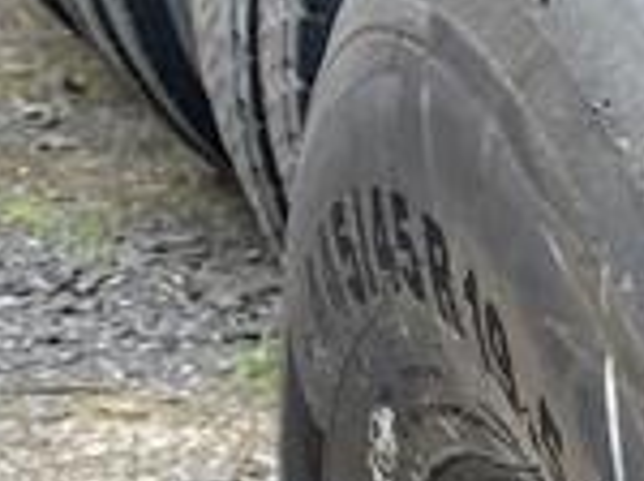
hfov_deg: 9.4
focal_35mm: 178
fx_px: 3306
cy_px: 1267
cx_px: 1747
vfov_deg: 7.6
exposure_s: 1/418
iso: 32
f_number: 1.8
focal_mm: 4.25
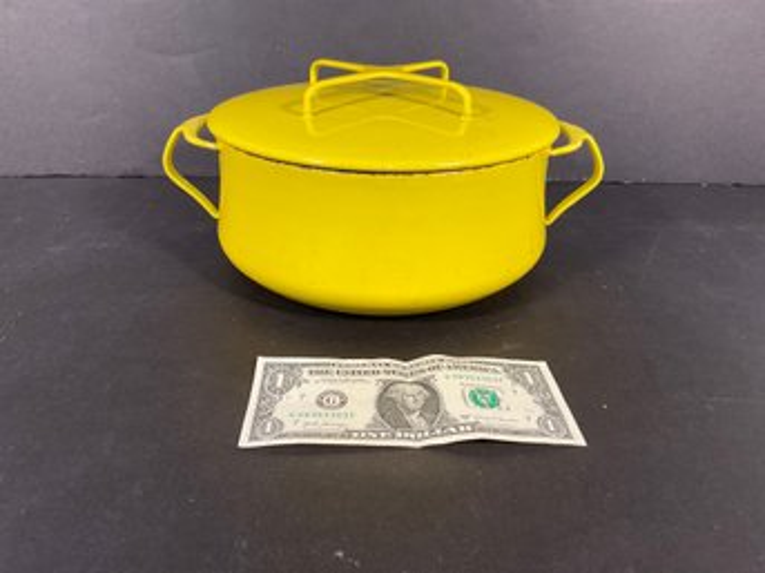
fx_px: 641
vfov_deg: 48.2
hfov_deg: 61.7
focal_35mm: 29
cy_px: 286
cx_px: 382
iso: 50
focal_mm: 3
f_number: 1.8
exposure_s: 1/60
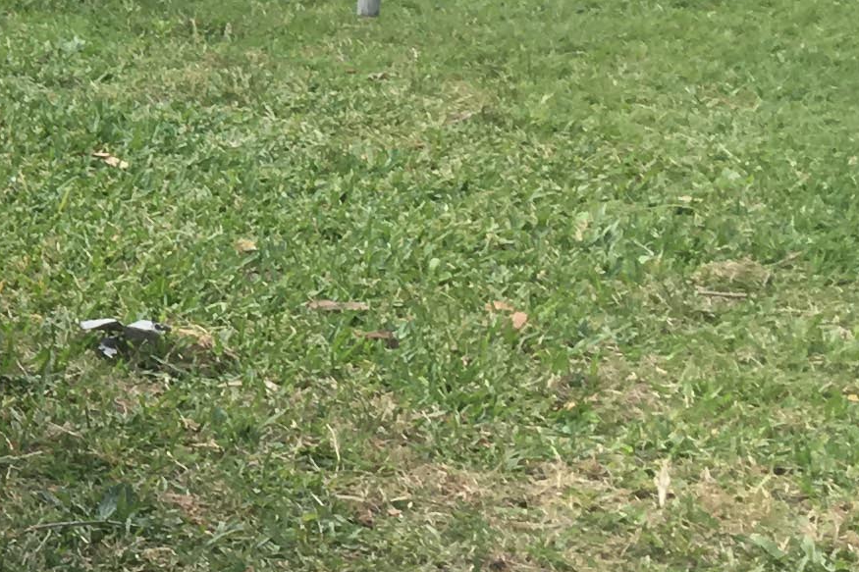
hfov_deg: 12.7
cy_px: -40
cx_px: -904
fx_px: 3316
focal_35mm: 139
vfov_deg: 9.8
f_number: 2.2
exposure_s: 1/129
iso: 25
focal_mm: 4.15
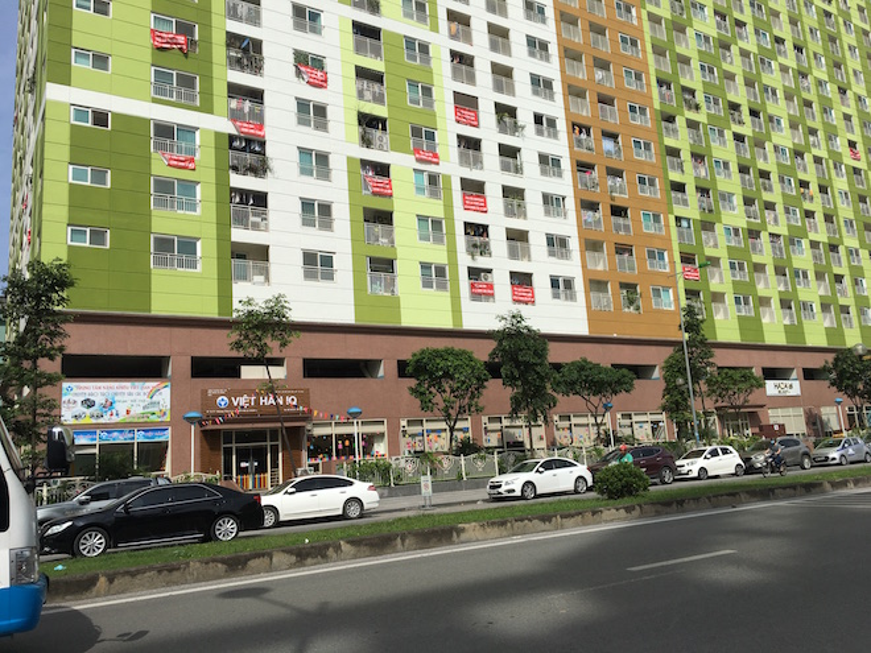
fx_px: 730
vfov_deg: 48.2
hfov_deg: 61.7
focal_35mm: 29
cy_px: 326
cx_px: 436
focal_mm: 4.15
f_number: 2.2
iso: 25
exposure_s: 1/3205
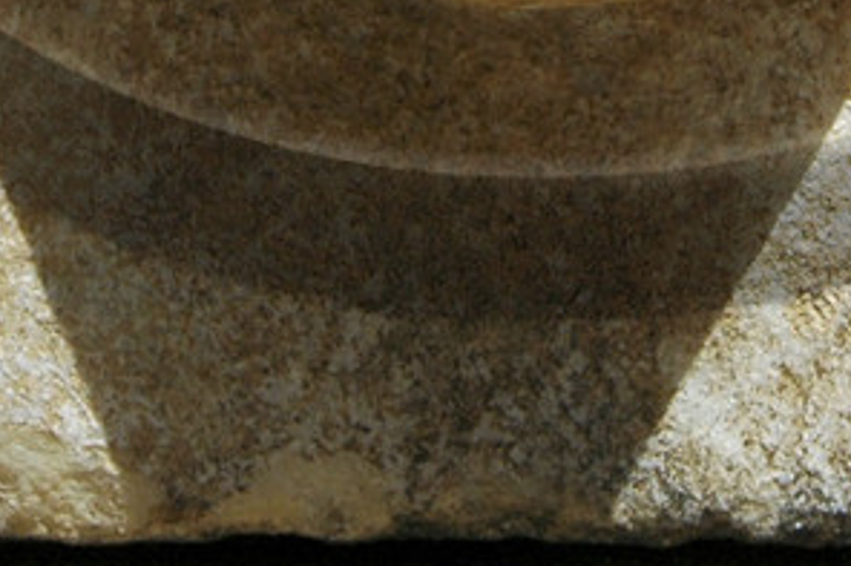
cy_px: -875
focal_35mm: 284
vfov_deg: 4.7
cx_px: 543
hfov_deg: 7.3
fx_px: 6702
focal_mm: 35
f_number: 11
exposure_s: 1/500
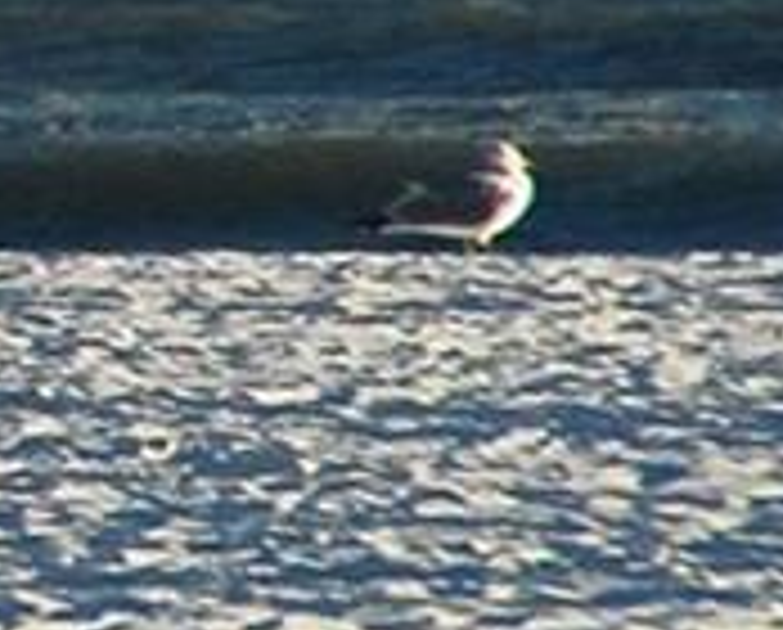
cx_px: -2632
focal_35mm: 2584
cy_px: -662
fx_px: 60016
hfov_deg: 0.7
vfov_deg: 0.6
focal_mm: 200
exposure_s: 1/250
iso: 400
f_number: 8
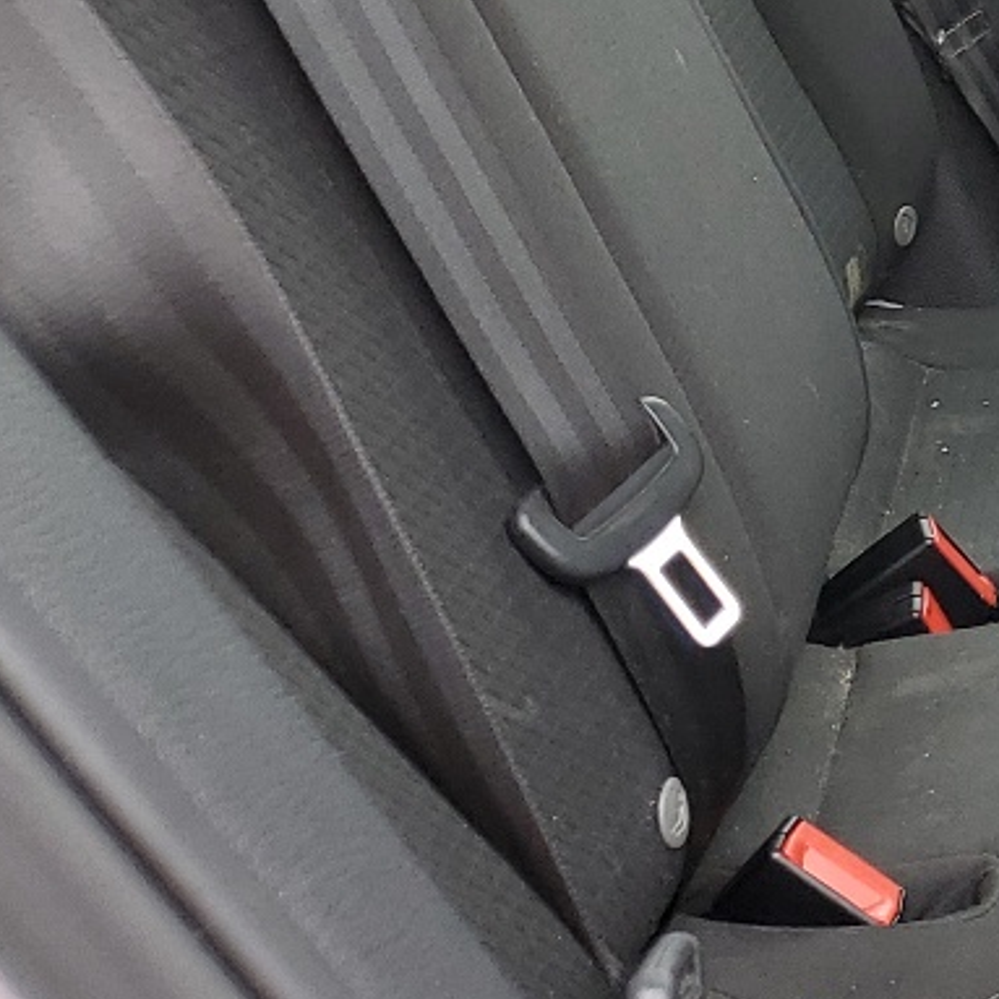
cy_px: 117
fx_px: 3134
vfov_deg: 17.9
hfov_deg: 14.8
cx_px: 2008
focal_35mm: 96
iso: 50
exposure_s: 1/161
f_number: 1.5
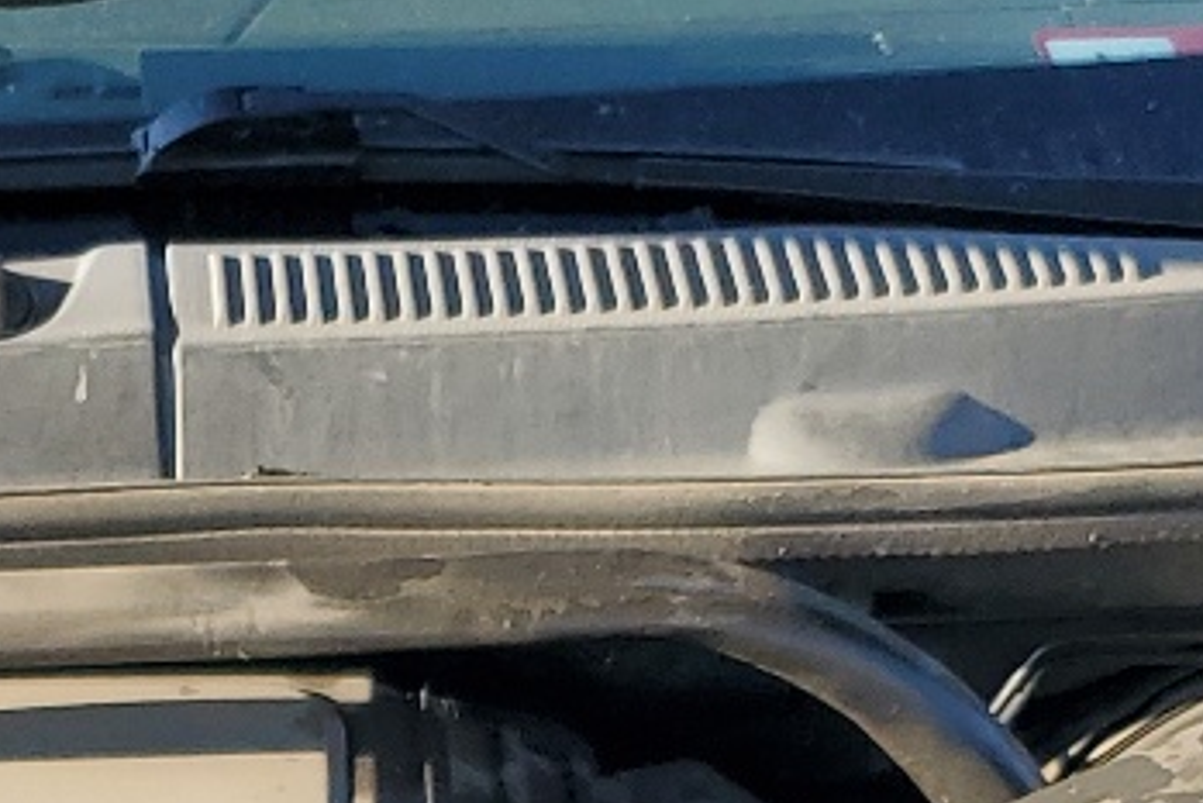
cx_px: 148
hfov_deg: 16.3
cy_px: 2006
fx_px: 4145
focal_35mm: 124
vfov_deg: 9.6
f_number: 1.5
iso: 50
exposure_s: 1/714
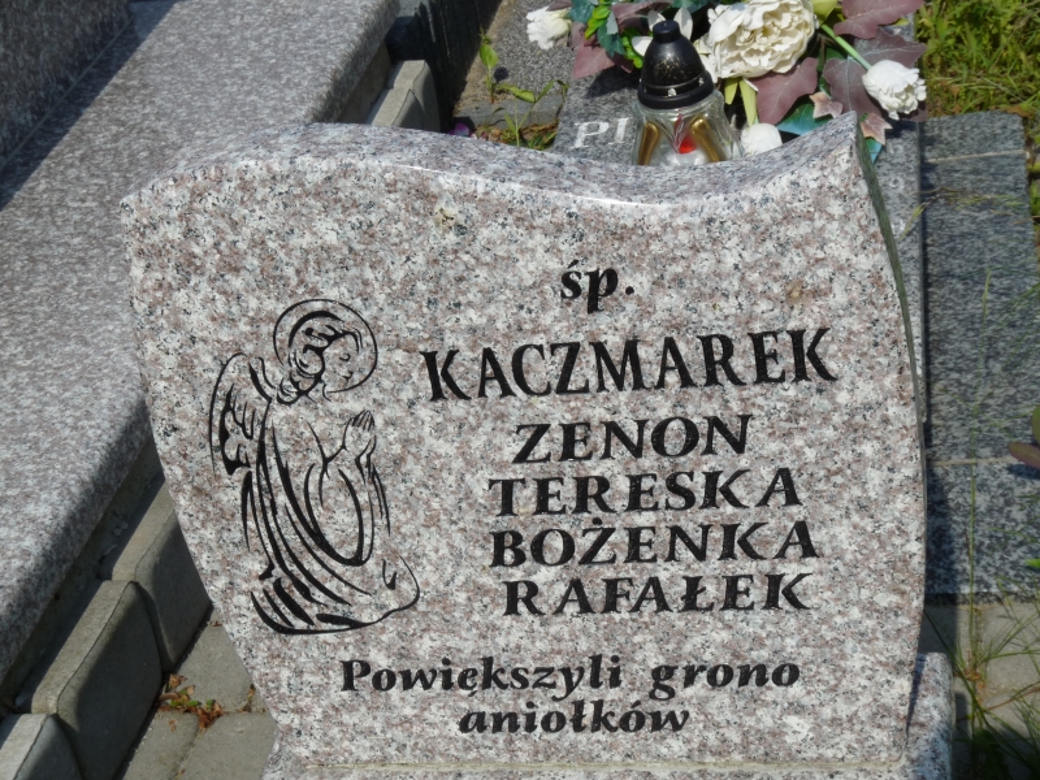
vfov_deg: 21.0
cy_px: 390
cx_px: 520
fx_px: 2103
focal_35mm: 70
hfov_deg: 27.8
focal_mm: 12.4
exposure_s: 1/400
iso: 100
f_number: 8
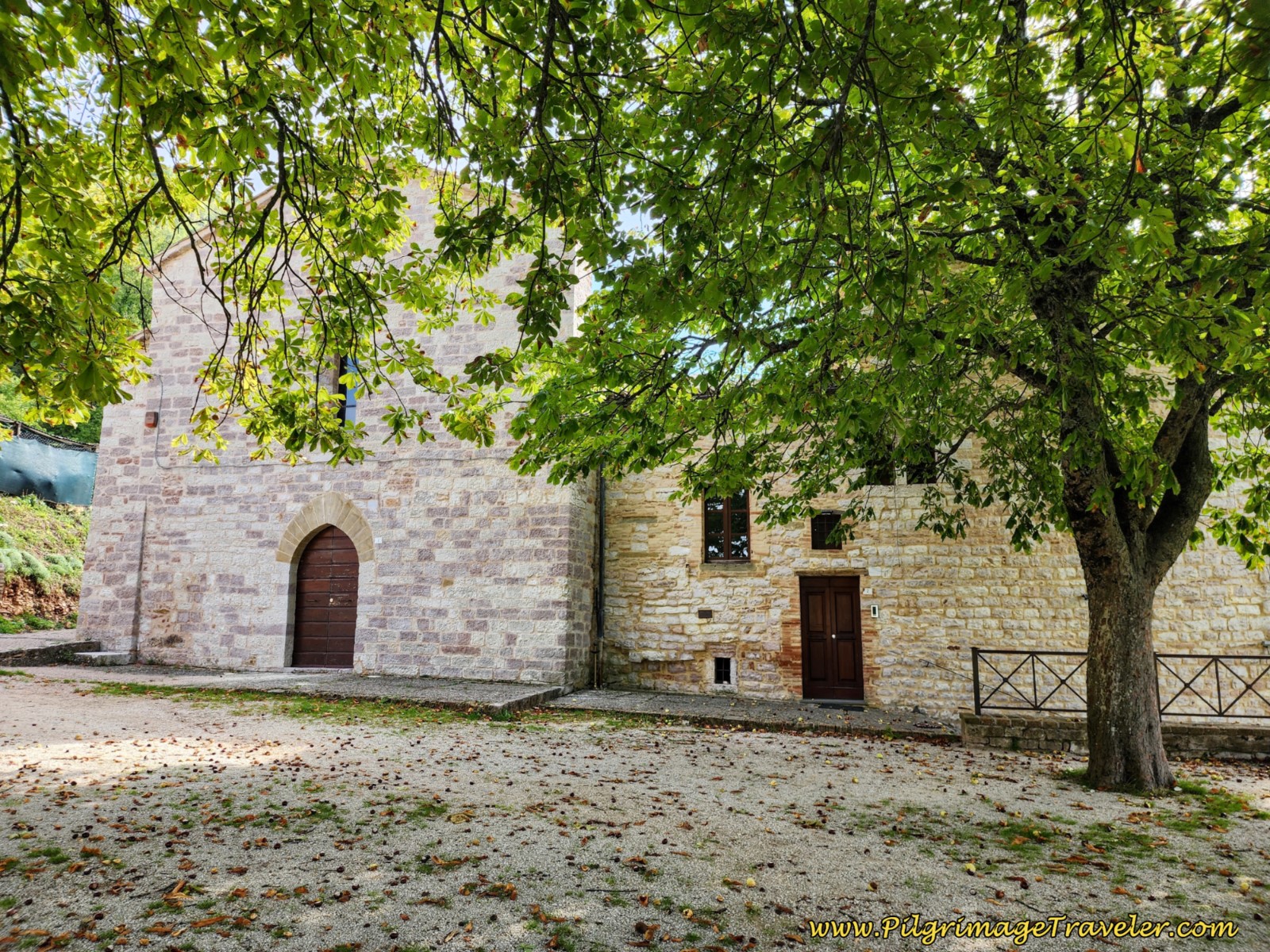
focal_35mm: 23
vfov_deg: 58.9
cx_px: 635
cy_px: 476
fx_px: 844
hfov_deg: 73.9
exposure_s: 1/180
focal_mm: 6.4
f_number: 1.8
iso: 25
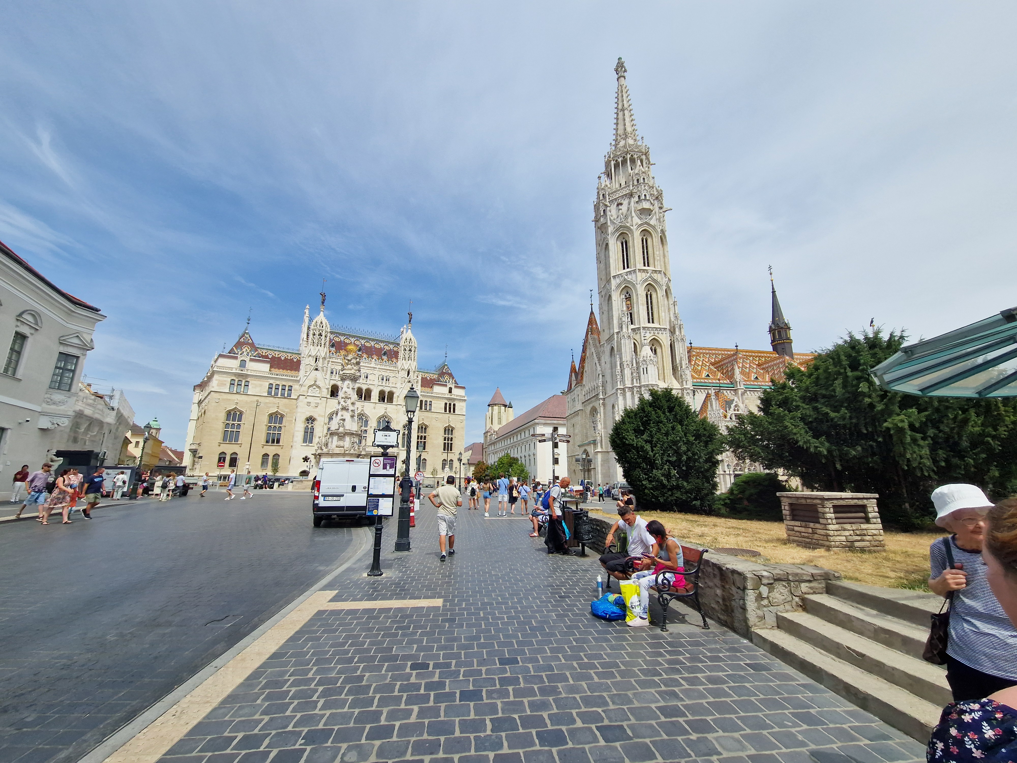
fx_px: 382
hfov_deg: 106.2
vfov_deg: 89.9
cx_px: 508
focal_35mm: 13
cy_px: 382
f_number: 2.2
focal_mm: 2.2
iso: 50
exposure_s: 1/3296
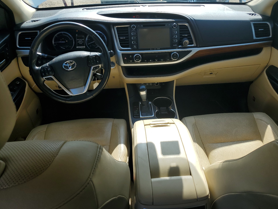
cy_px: 107
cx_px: 144
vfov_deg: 51.4
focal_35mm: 27
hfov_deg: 65.3
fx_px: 217
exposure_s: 1/1250
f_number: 1.5
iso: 50
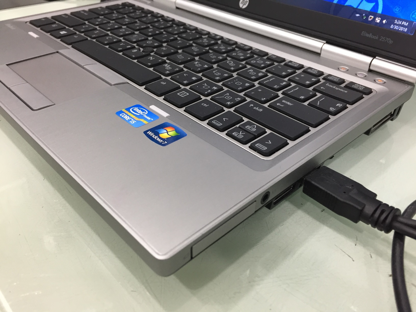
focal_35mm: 29
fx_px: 349
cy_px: 156
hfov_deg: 61.7
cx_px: 208
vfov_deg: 48.2
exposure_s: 1/33
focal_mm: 4.15
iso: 125
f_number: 2.2
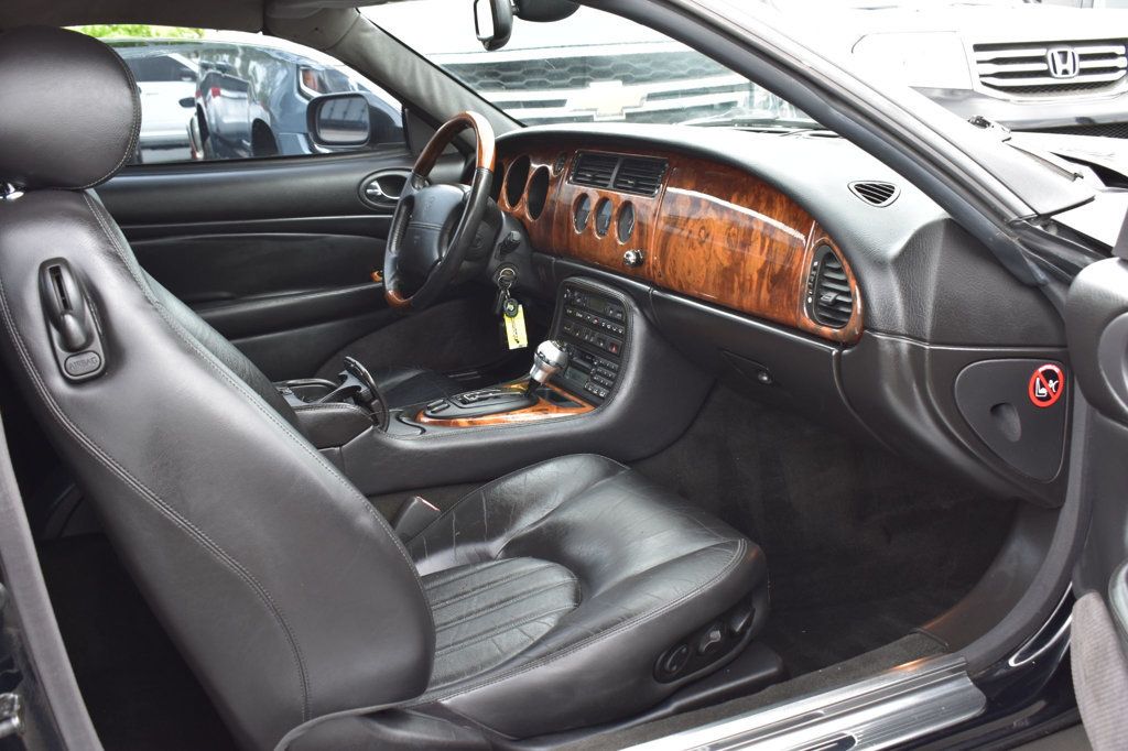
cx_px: 564
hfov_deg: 51.3
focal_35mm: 38
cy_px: 376
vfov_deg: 35.5
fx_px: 1175
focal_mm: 25
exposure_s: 1/50
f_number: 8
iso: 400
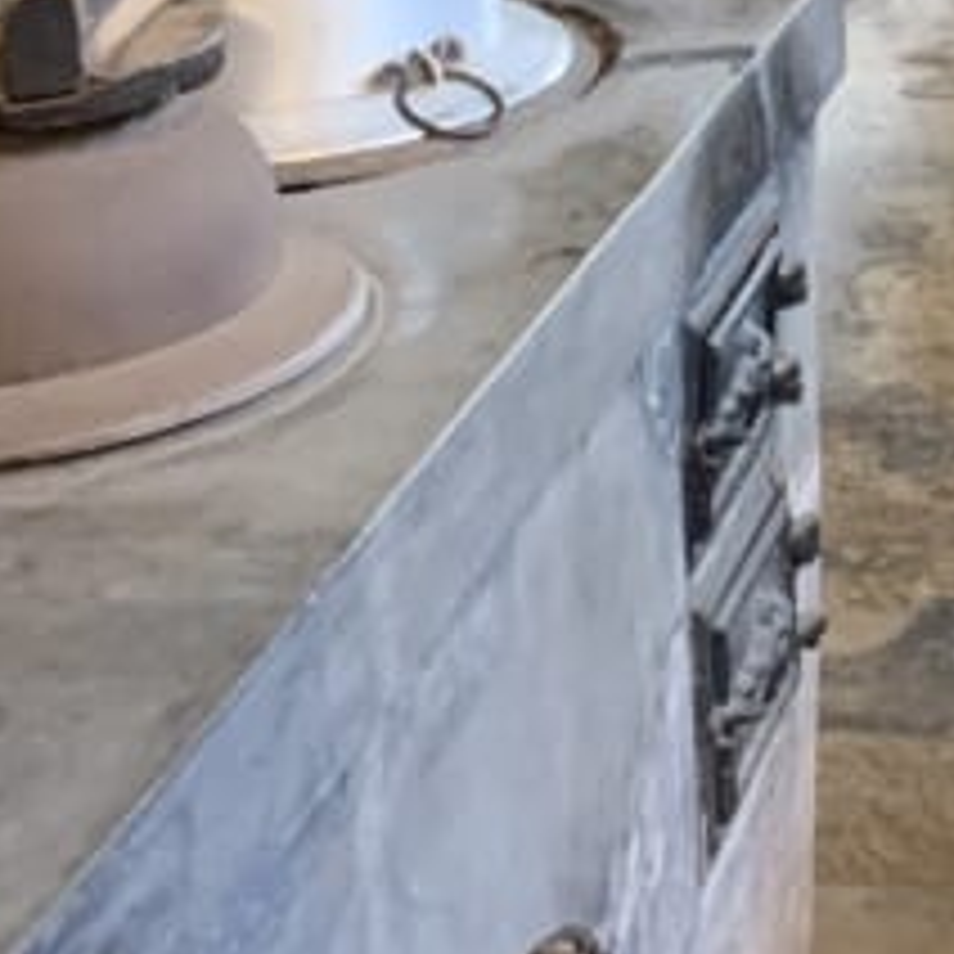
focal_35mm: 111
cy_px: -698
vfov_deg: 14.1
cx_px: 1498
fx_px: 3461
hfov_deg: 14.5
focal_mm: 4.25
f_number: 1.8
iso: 320
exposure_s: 1/60
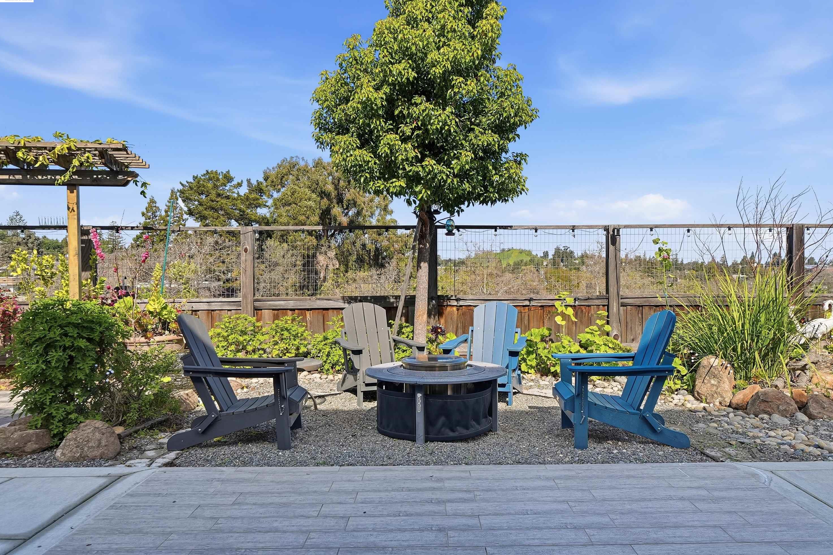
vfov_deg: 51.3
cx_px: 429
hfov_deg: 71.5
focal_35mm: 25
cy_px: 280
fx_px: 578
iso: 400
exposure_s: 1/320
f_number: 8
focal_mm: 24
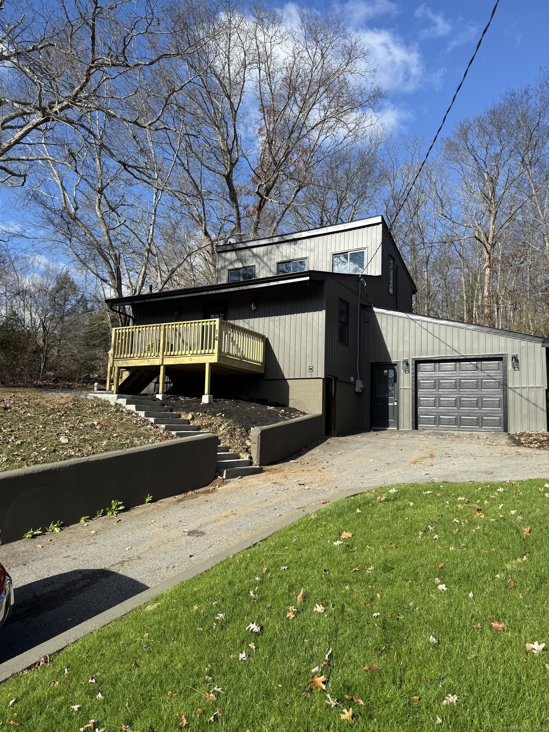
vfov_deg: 71.6
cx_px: 274
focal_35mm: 24
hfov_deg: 56.8
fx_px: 508
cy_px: 366
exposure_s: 1/3021
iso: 80
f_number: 1.78
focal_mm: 6.76
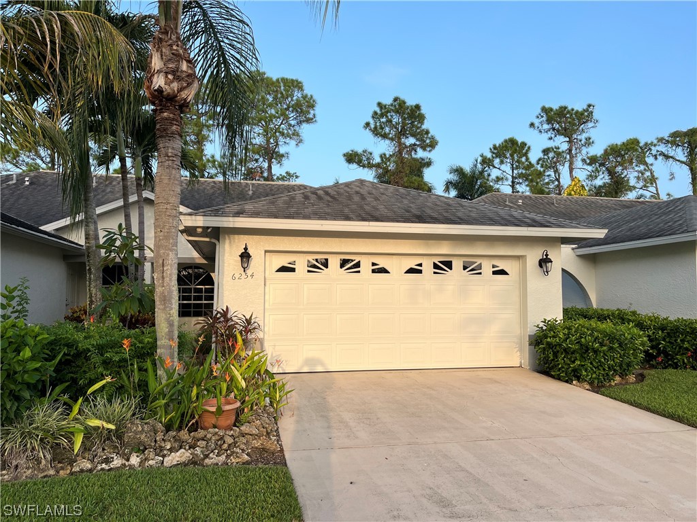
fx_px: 524
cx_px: 348
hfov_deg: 67.3
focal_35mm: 26
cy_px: 261
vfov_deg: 53.1
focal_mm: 5.1
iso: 50
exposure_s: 1/1046
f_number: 1.6
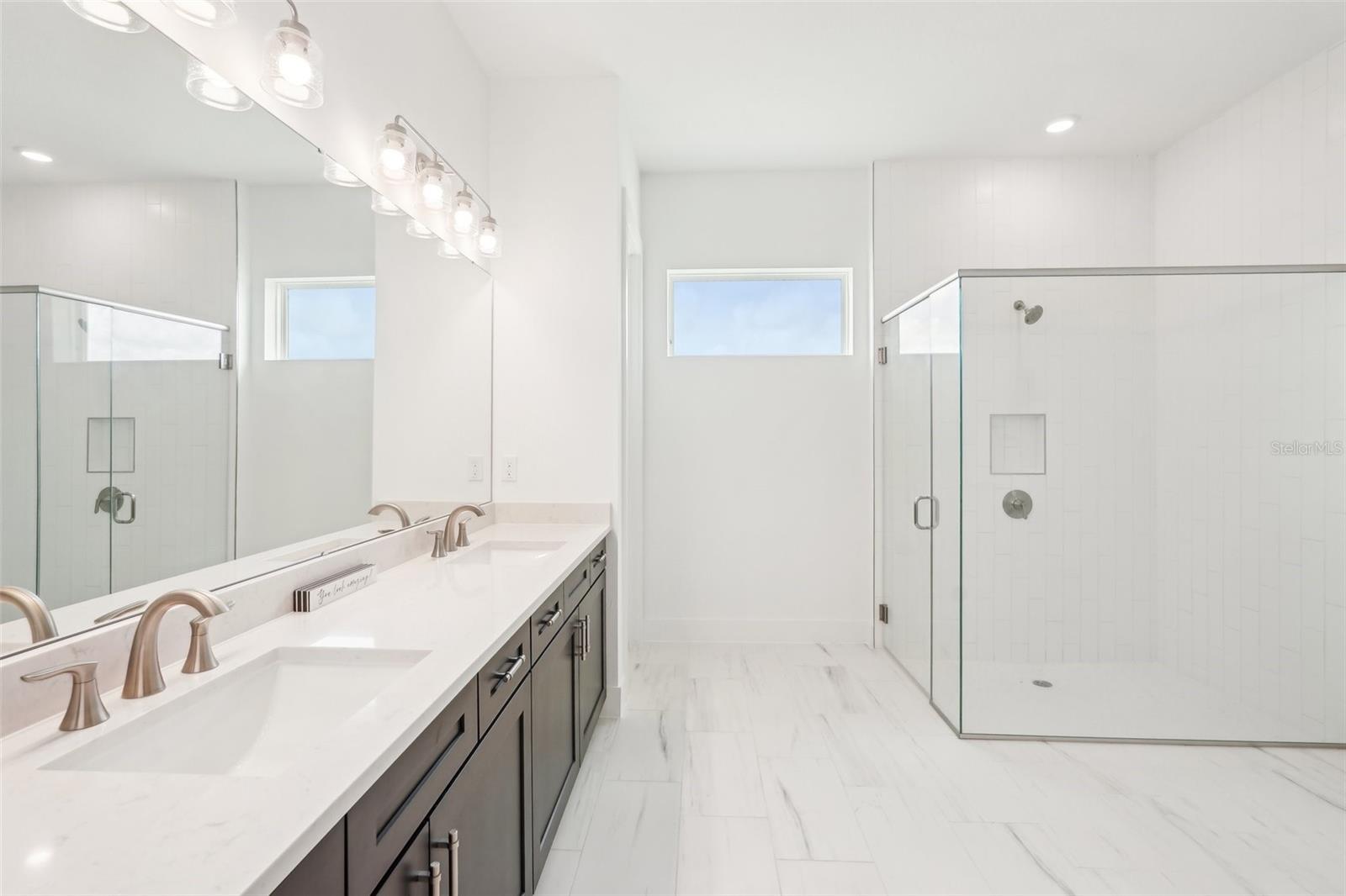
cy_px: 448
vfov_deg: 73.7
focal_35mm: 16
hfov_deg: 96.7
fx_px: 598
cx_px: 673
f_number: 8
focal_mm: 16
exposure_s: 1/80
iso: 400
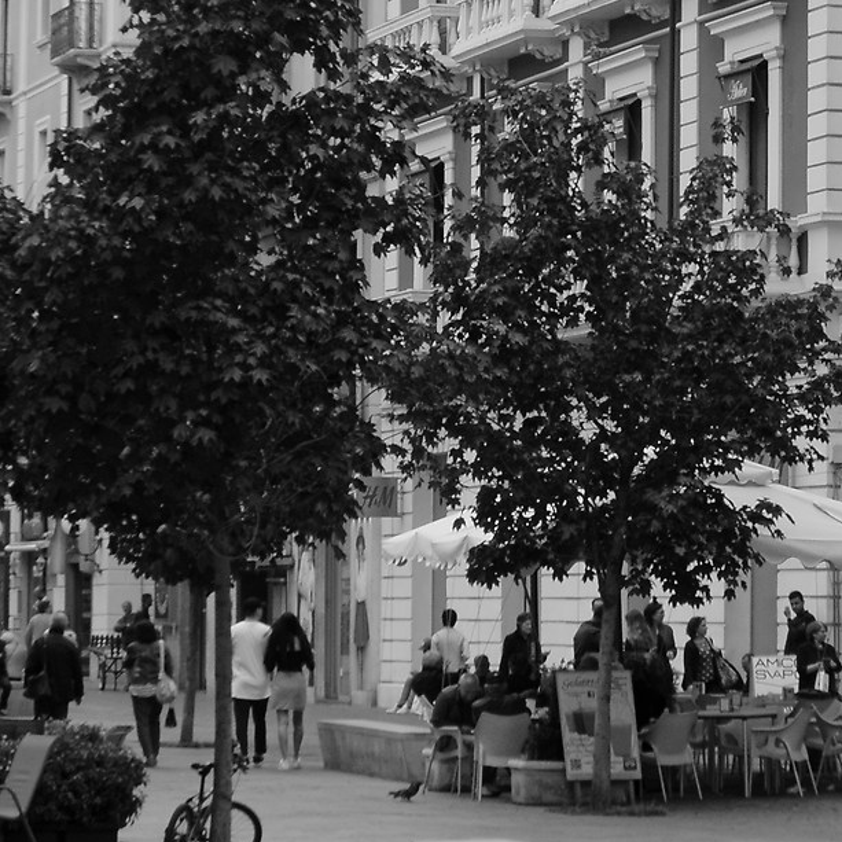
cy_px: 251
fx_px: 4807
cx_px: 1066
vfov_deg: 10.0
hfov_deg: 9.8
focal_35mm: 175
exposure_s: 1/125
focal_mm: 35
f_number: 11
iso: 200
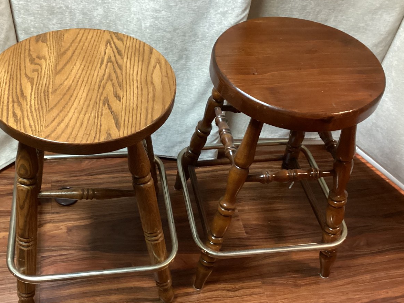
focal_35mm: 40
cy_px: 186
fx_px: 467
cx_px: 164
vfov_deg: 35.8
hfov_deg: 46.6
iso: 500
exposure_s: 1/30
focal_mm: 3.3
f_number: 2.4
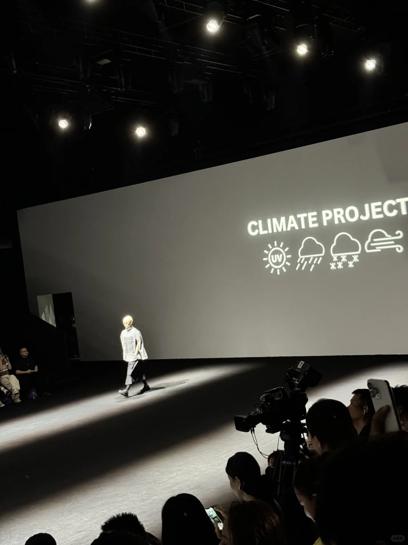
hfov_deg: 30.3
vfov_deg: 39.7
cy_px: 272
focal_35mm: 48
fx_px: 754
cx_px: 204
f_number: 1.78
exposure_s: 1/25
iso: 800
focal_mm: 6.76
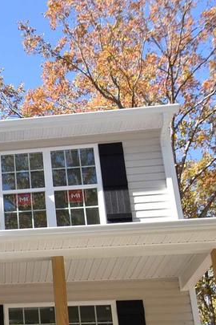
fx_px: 576
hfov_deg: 18.1
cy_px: 256
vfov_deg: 30.7
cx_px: -136
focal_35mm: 64
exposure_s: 1/160
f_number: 6.3
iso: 100
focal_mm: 12
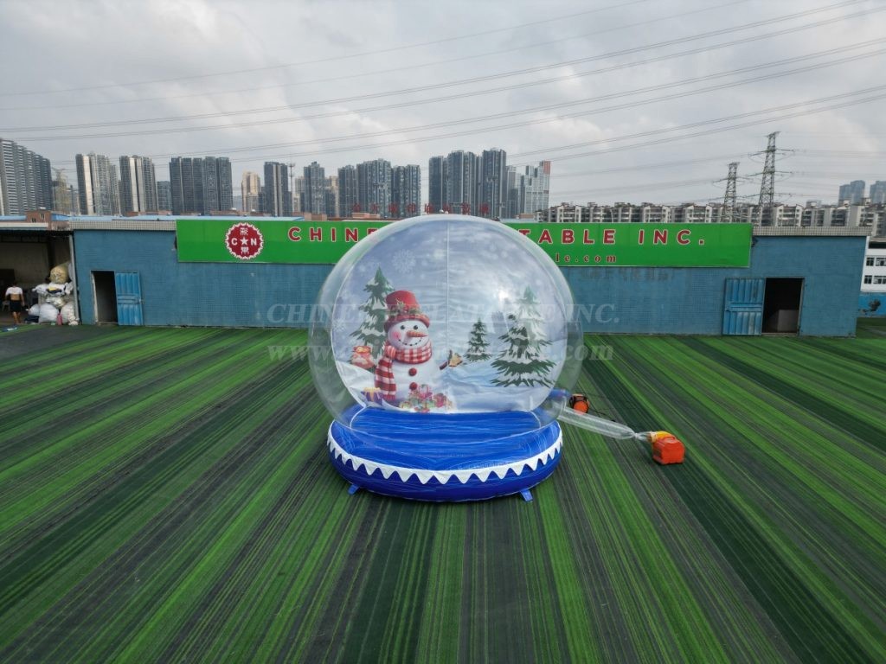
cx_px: 443
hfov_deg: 71.6
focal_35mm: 24
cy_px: 332
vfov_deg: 56.8
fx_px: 614
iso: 120
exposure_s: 1/4000
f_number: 1.7
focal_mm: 6.72
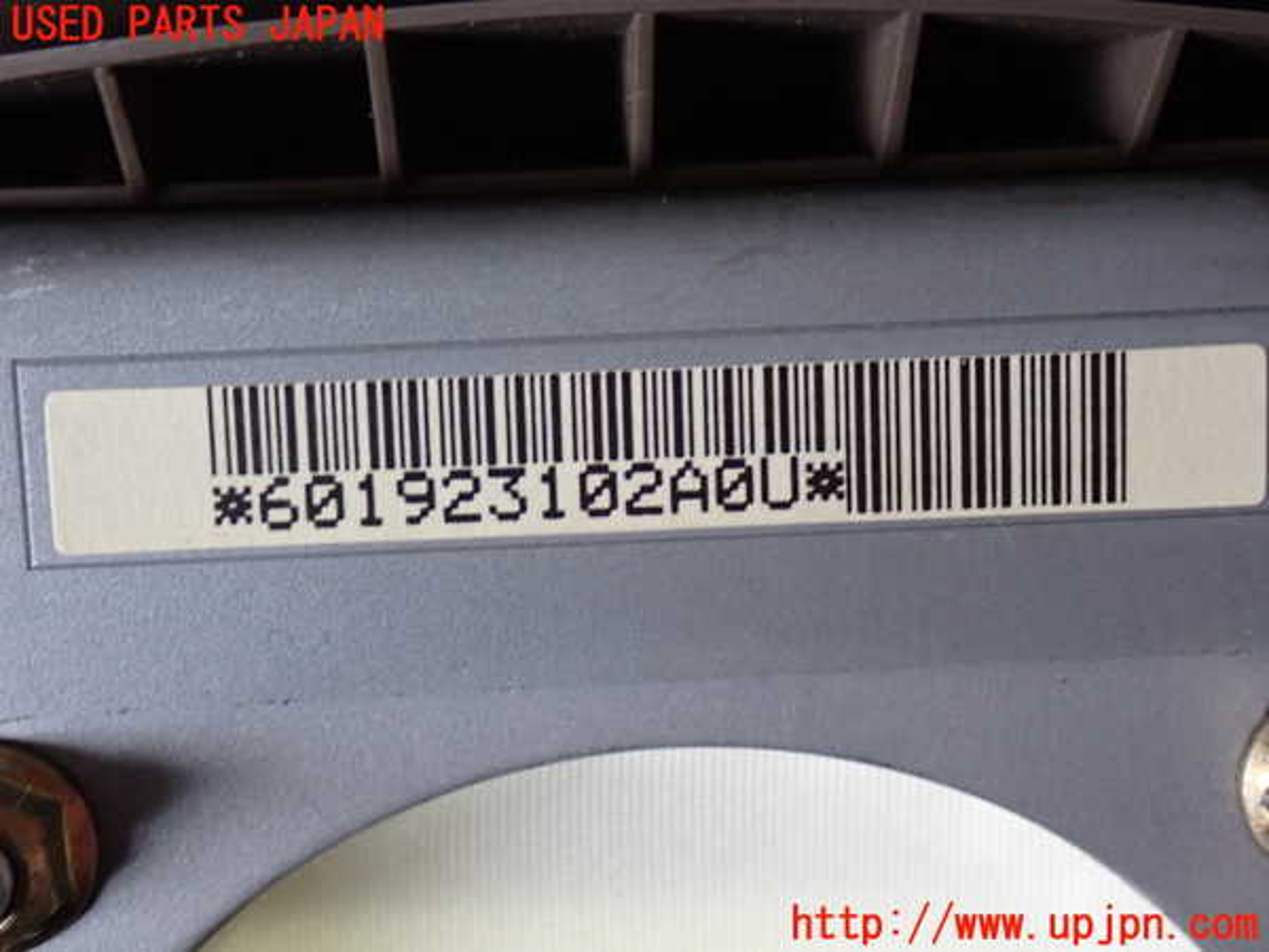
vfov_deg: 23.7
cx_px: 634
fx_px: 2273
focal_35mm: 62
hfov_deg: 31.2
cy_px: 476
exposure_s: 1/25
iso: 800
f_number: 3.6
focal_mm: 11.09
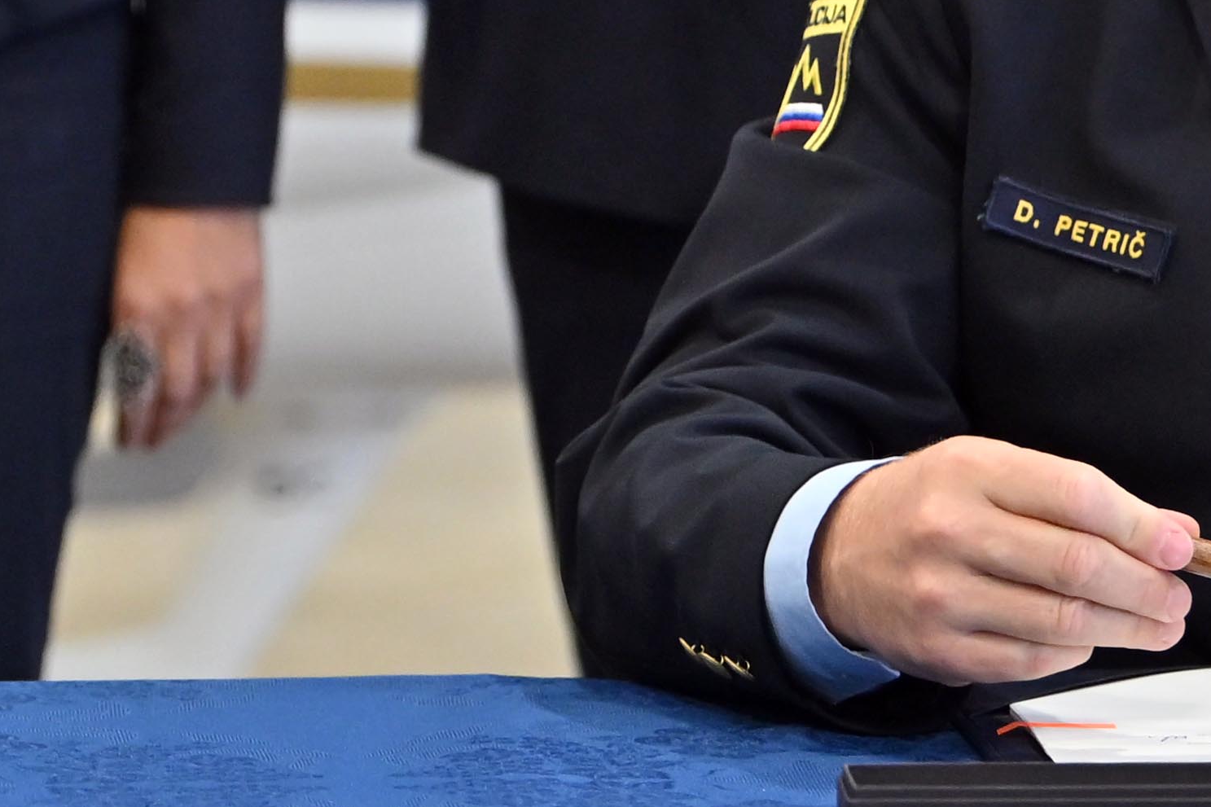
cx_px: 440
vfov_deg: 3.2
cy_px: -263
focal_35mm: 427
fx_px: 14361
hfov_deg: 4.8
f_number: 2.8
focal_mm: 105
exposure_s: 1/500
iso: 1250
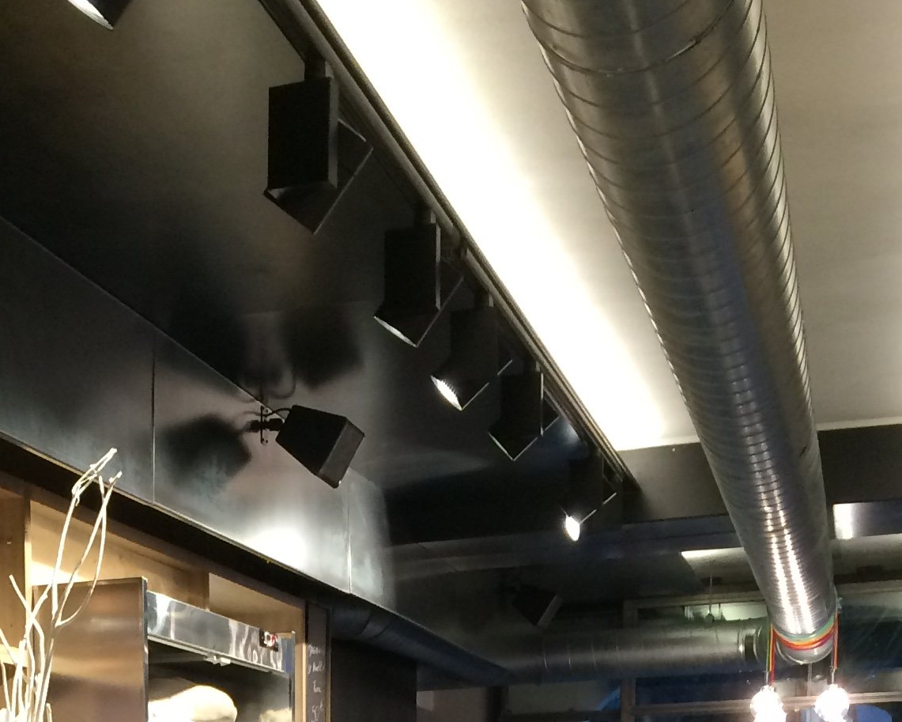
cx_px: 13
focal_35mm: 81
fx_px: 2163
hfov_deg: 22.7
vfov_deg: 16.8
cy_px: 1161
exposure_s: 1/33
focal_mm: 4.15
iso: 64
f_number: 2.2
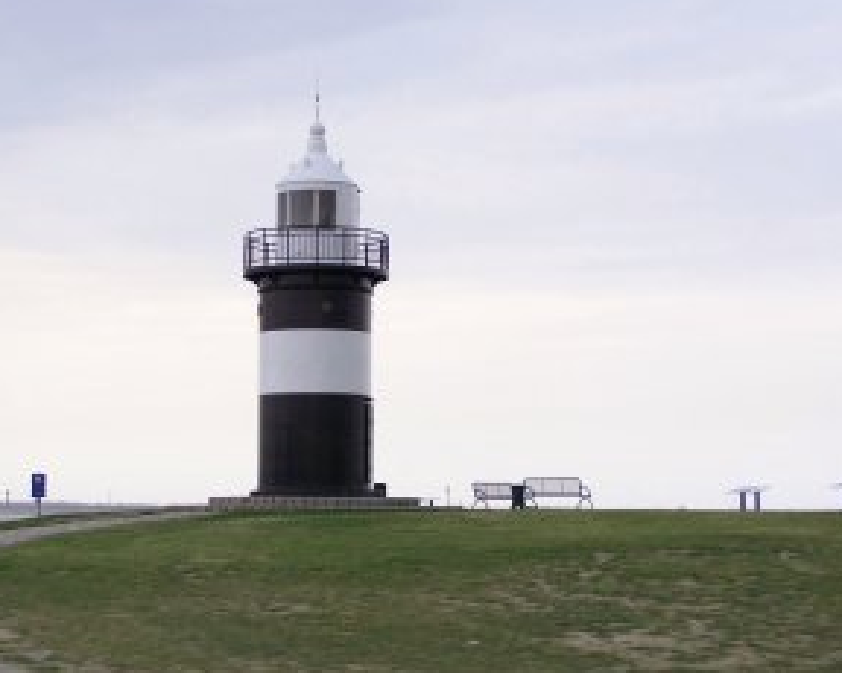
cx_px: 322
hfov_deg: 23.8
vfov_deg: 19.2
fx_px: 1992
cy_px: 377
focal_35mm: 80
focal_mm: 9.8
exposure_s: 1/400
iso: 80
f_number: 3.1
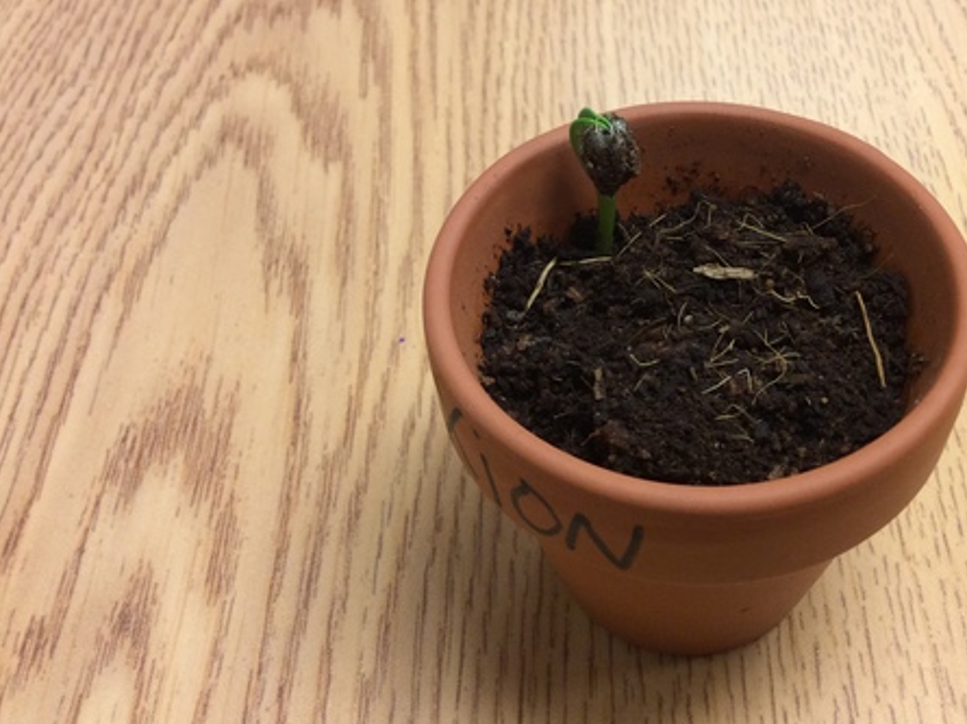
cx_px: 613
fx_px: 1284
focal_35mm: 46
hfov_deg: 40.9
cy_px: 289
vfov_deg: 31.4
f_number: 2.4
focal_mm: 3.3
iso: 64
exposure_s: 1/24
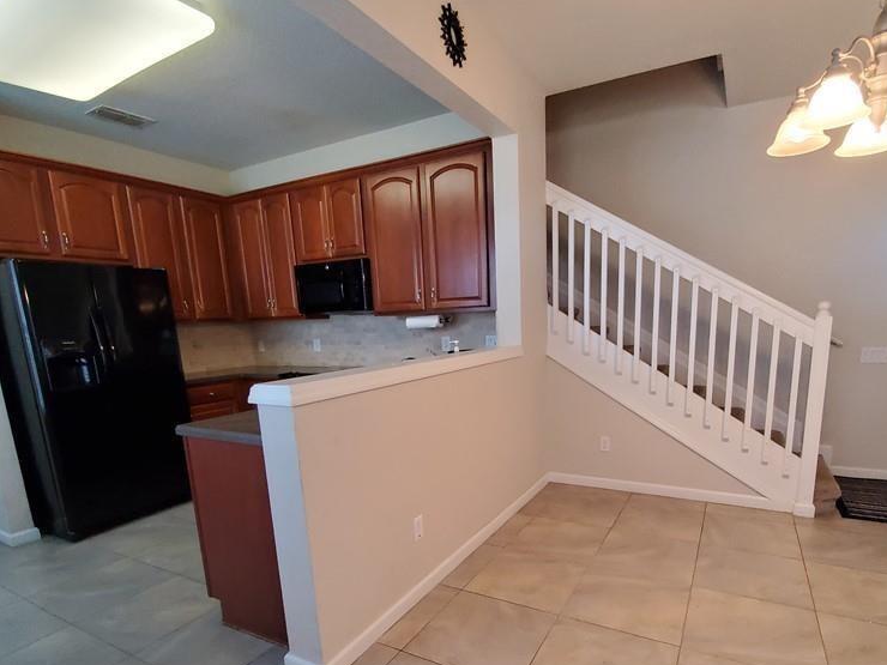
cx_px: 459
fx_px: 461
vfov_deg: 70.5
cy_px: 412
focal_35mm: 18
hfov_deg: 87.7
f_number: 2.2
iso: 500
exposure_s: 1/39
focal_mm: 1.8
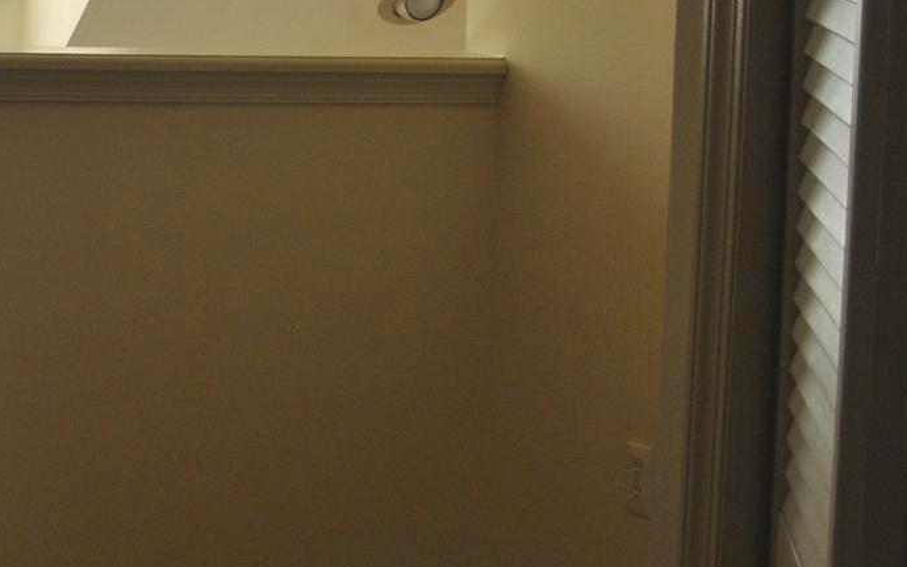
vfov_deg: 11.8
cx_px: -340
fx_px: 2694
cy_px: -70
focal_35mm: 109
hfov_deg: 17.6
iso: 200
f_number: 5.6
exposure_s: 1/125
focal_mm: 24
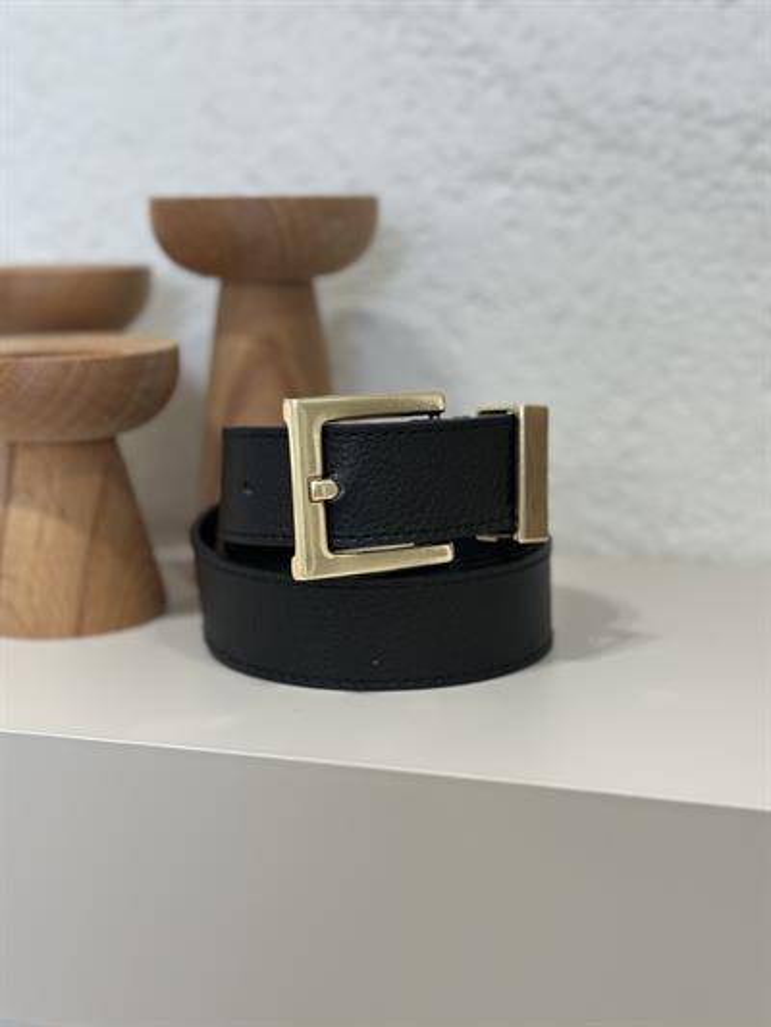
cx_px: 386
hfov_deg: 30.3
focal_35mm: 48
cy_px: 514
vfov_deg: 39.6
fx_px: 1425
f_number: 1.78
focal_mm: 6.86
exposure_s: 1/100
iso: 80
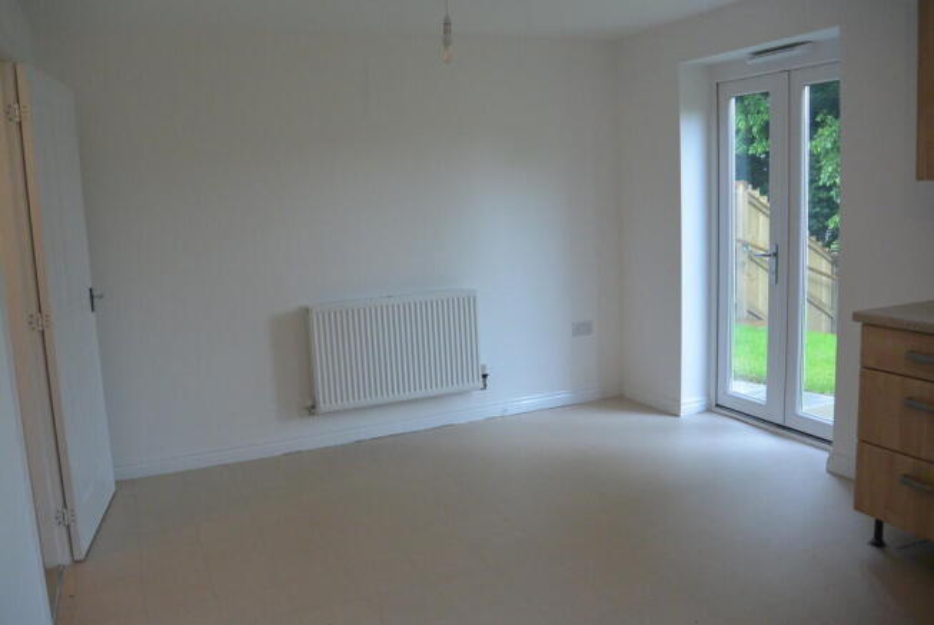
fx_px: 753
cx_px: 467
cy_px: 312
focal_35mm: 29
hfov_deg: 63.6
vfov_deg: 45.1
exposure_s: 1/100
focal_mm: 11
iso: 800
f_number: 3.5
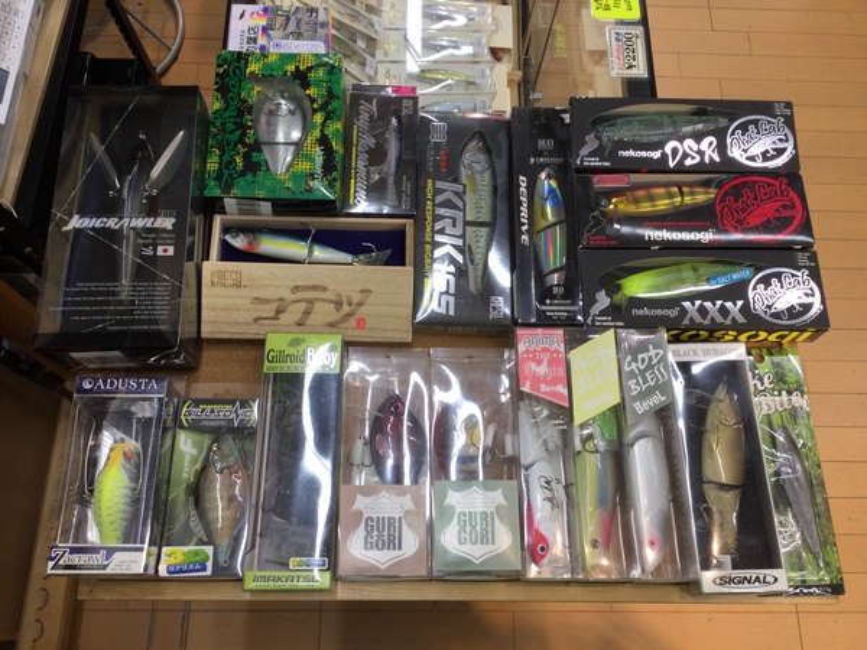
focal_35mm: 31
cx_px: 434
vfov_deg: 45.4
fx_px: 776
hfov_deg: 58.4
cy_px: 325
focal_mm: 3.3
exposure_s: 1/60
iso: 32
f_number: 2.4
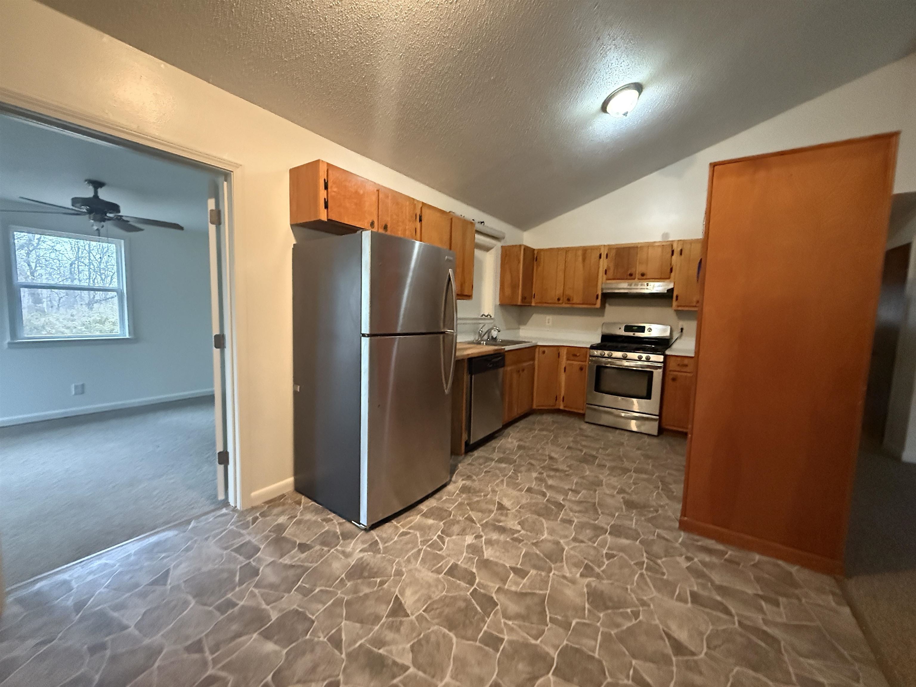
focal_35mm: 14
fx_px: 370
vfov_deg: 85.7
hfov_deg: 102.1
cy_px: 344
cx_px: 458
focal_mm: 2.22
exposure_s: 1/60
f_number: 2.2
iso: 1600
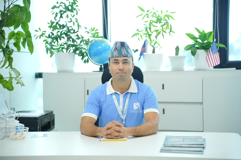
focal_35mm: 67
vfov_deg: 20.3
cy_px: 80
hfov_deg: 30.1
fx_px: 448
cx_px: 120
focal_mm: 67
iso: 400
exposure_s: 1/80
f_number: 2.8
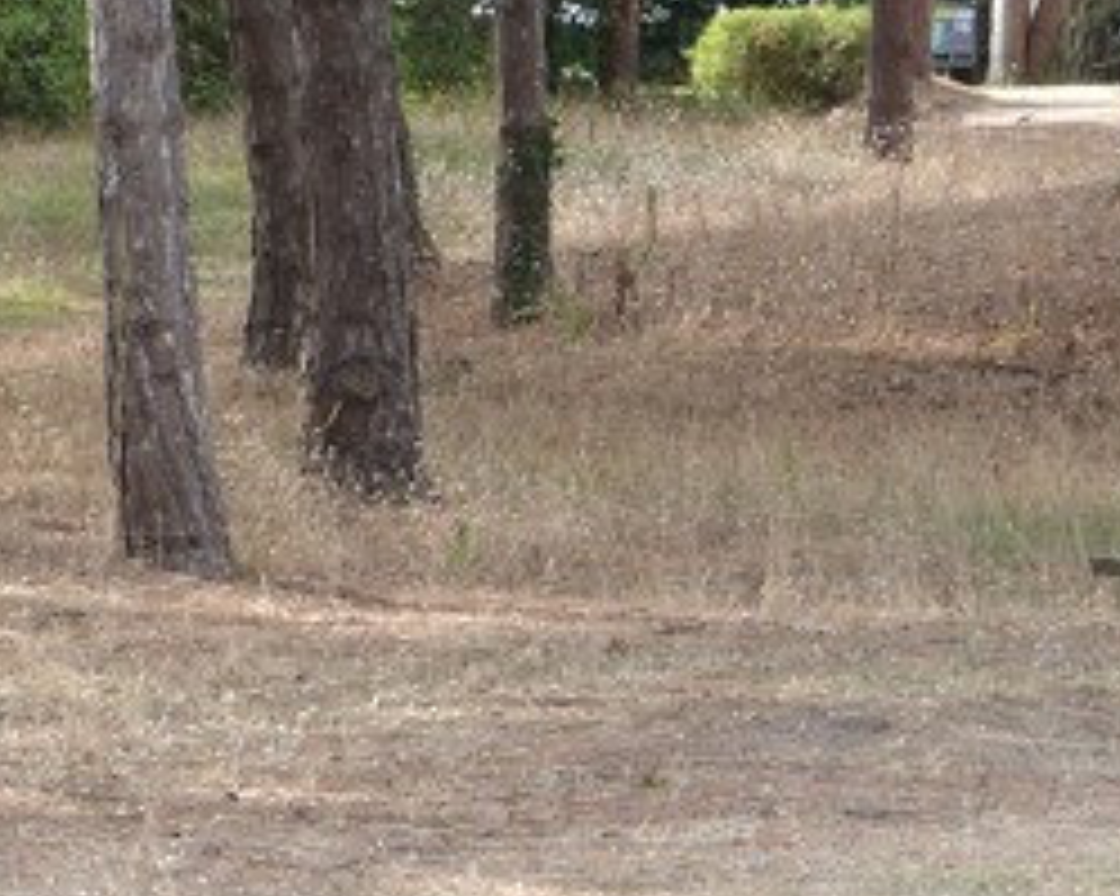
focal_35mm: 257
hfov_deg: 7.5
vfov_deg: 6.0
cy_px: 185
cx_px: 751
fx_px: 8516
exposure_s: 1/100
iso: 100
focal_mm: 14.8
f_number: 3.4
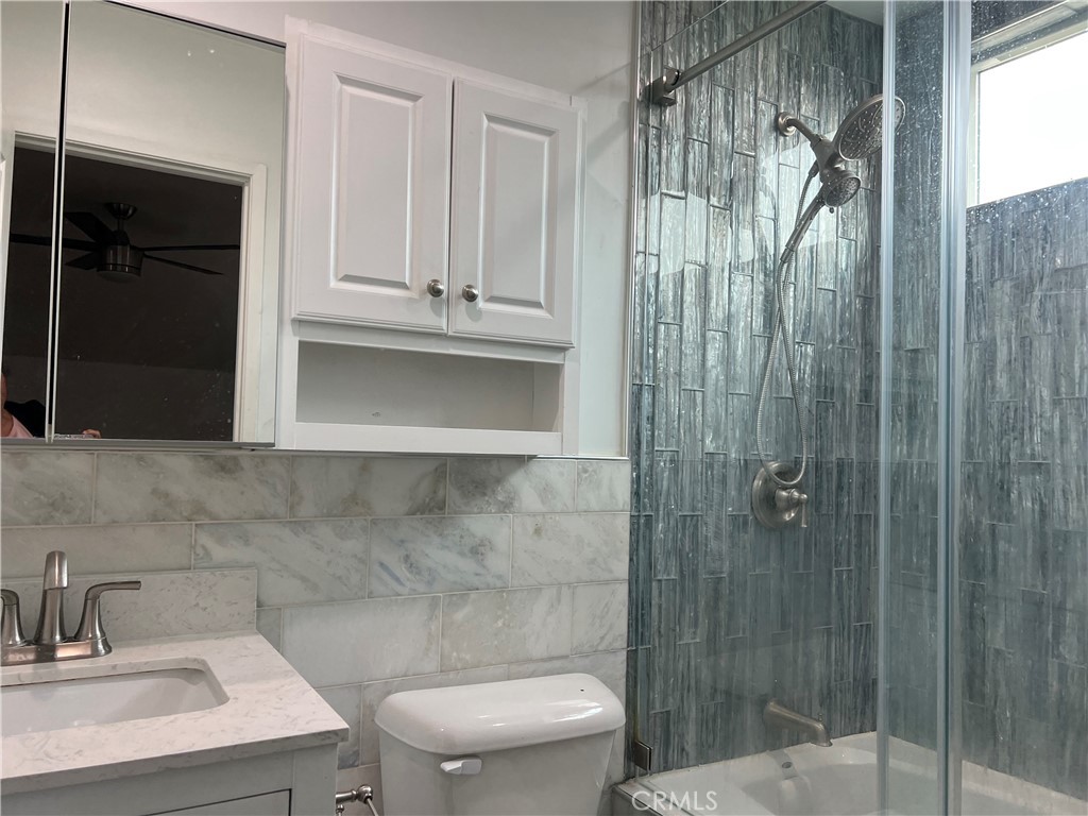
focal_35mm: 26
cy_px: 408
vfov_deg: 53.1
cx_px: 544
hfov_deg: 67.3
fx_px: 817
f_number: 1.5
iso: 50
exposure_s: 1/120
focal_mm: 5.7
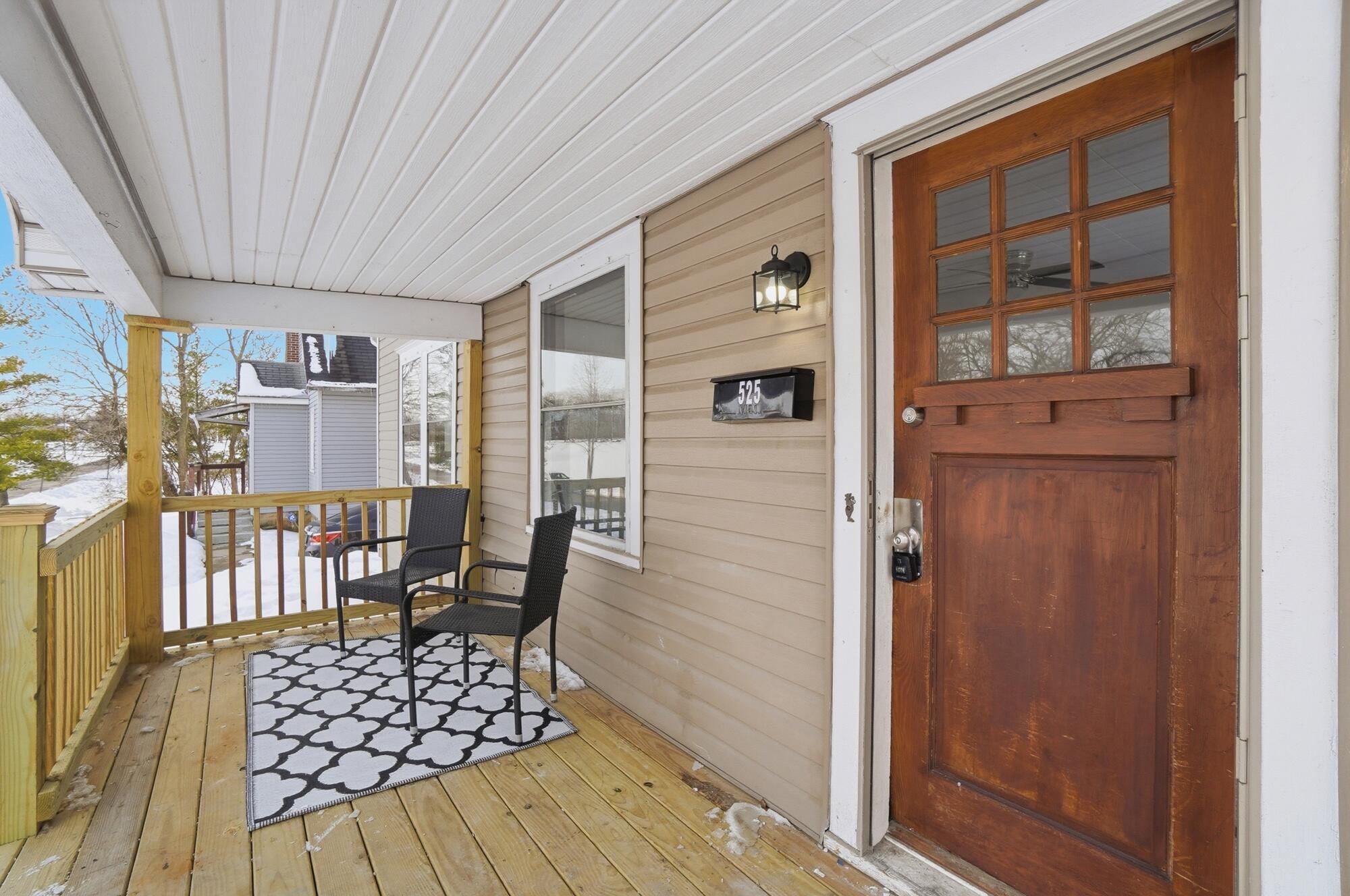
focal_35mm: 15
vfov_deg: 77.2
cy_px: 448
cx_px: 675
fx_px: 562
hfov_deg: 100.5
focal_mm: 10
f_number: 4
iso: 100
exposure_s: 1/4000
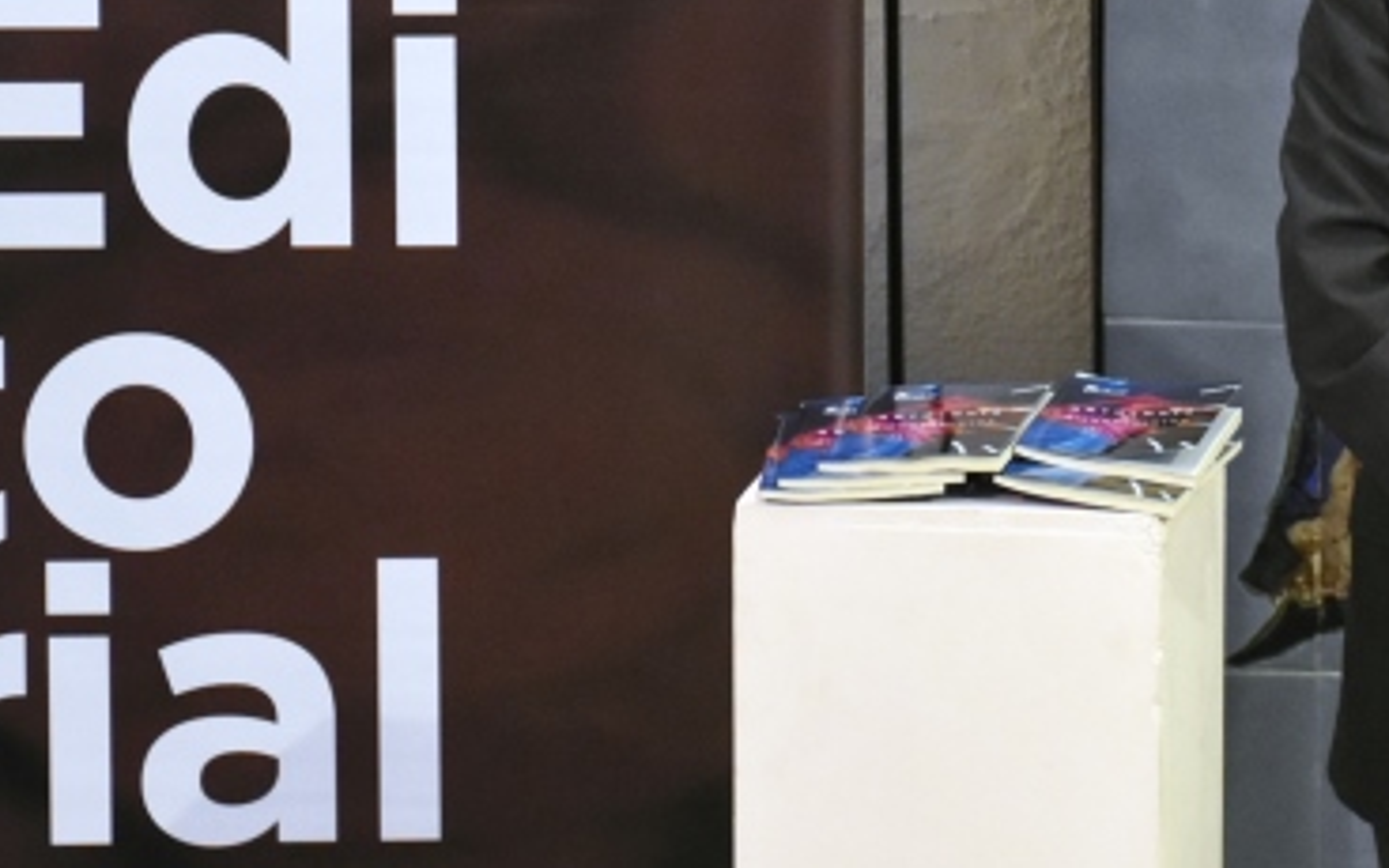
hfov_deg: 9.4
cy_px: -119
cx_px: 1665
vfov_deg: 5.9
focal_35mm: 221
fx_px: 8366
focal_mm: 52
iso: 2200
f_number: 4.8
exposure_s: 1/60
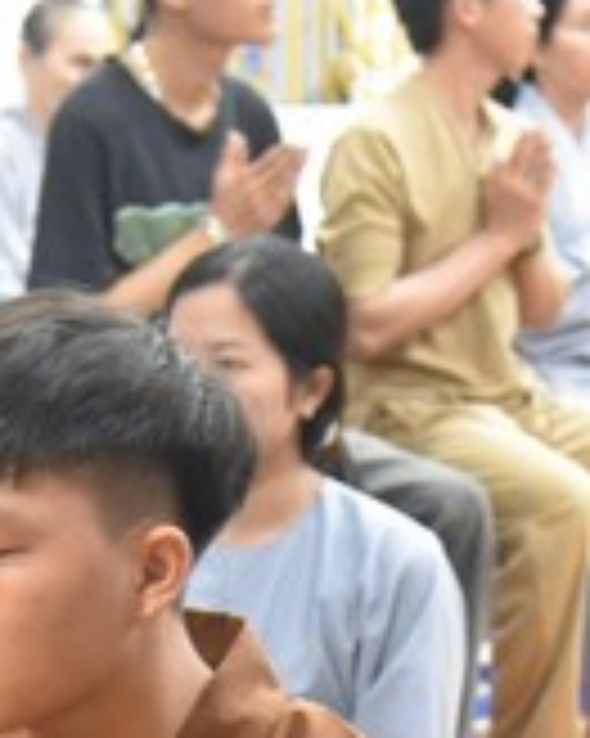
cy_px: 873
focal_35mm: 130
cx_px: 437
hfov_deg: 11.8
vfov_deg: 14.4
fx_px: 2840
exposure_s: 1/60
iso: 3200
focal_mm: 35
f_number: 4
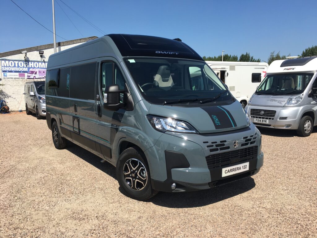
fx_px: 266
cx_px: 158
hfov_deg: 61.7
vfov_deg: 48.2
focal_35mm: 29
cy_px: 119
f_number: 2.2
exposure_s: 1/1570
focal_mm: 4.15
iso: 25
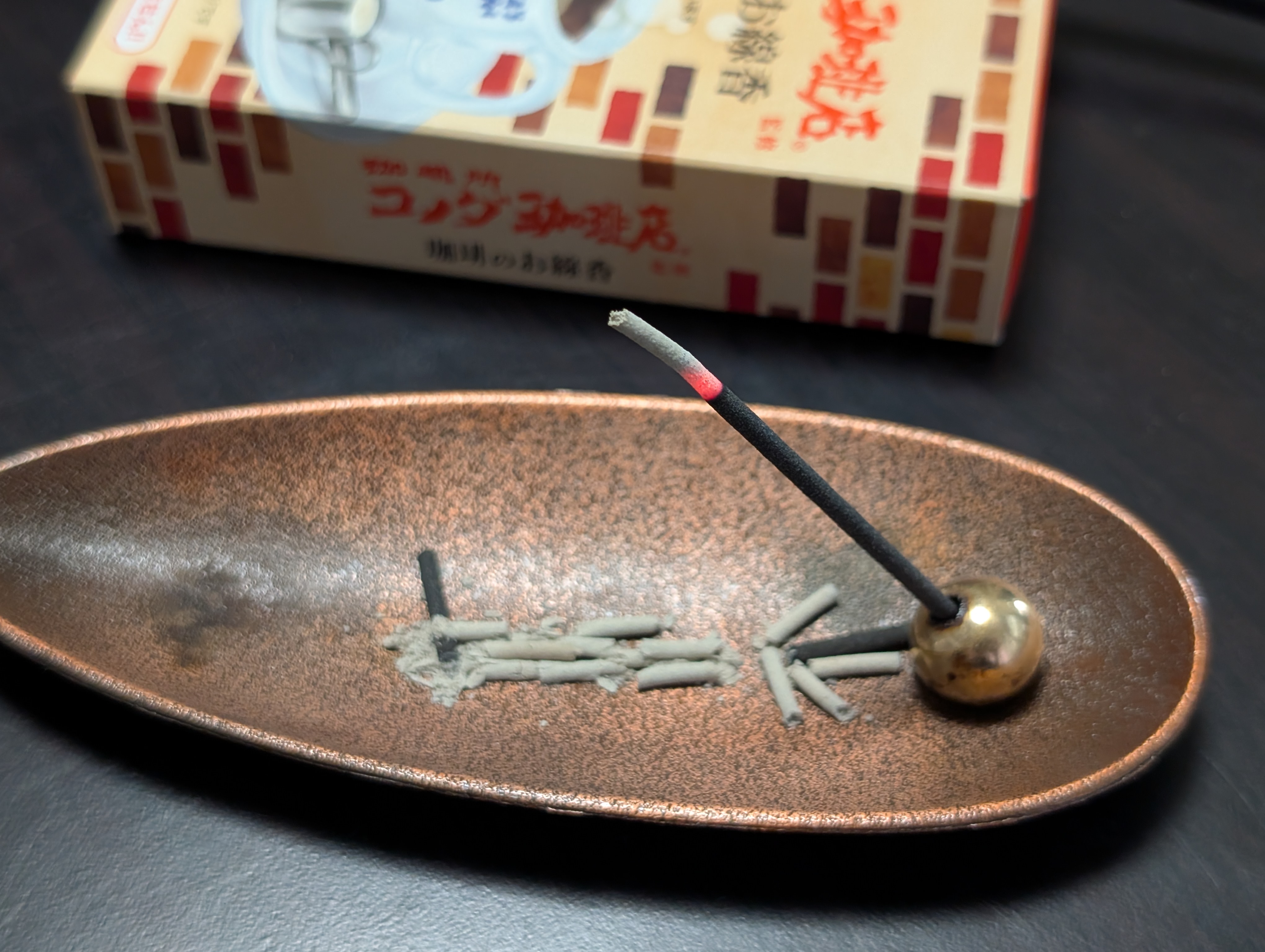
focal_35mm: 49
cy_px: 476
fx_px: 1793
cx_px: 632
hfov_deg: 38.9
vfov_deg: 29.7
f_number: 1.68
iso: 270
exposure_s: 1/28.6
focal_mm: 6.9
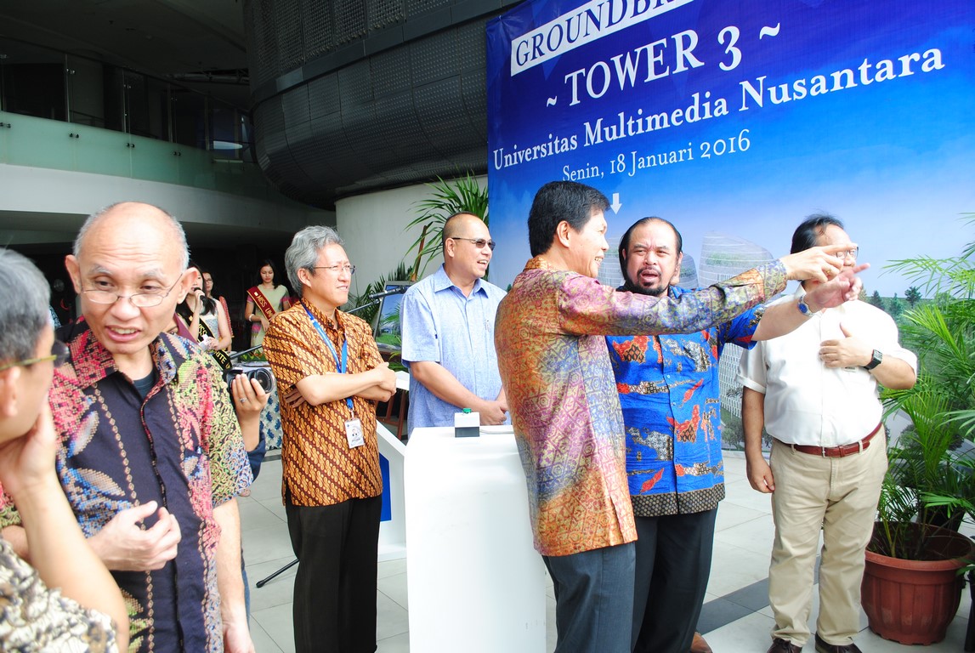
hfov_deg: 67.3
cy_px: 326
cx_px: 488
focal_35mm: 27
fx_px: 732
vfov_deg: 48.1
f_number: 5
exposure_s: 1/125
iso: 200
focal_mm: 18
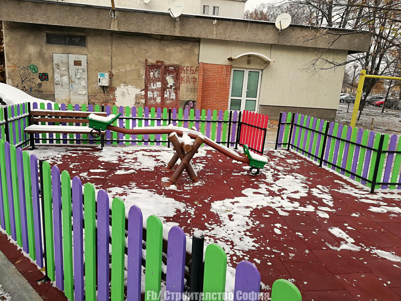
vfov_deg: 51.3
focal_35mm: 27
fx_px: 313
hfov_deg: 65.3
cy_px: 150
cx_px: 200
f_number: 2.2
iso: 50
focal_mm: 3.81
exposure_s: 1/359
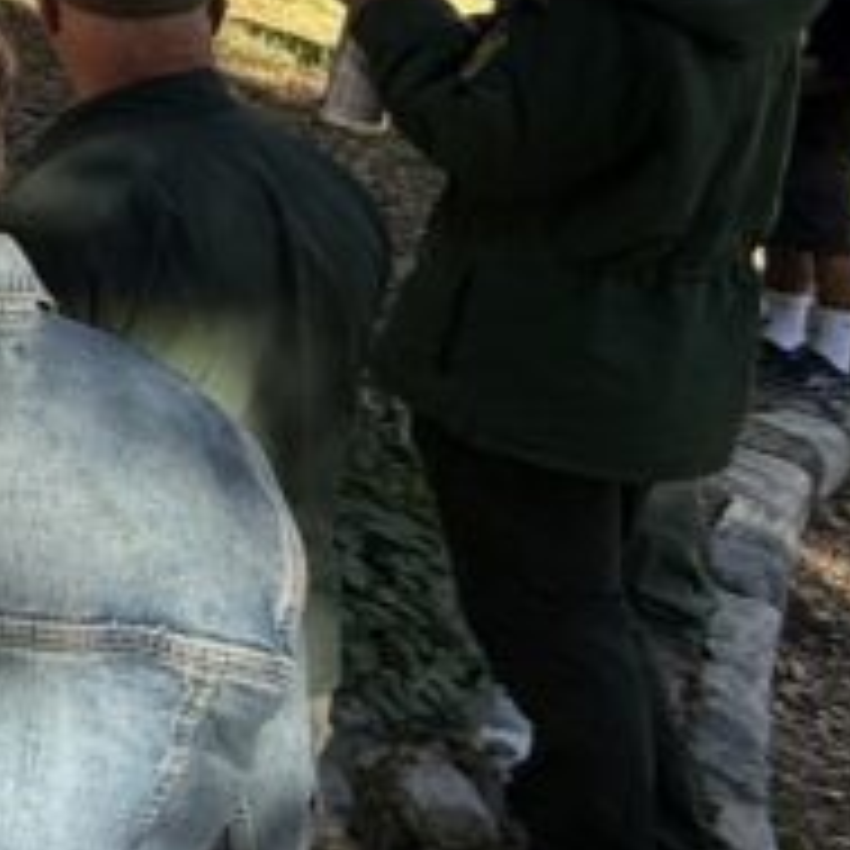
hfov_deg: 15.7
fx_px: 1861
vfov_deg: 23.7
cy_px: -144
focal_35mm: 67
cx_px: -1106
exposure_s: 1/301
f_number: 2.2
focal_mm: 2.22
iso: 64
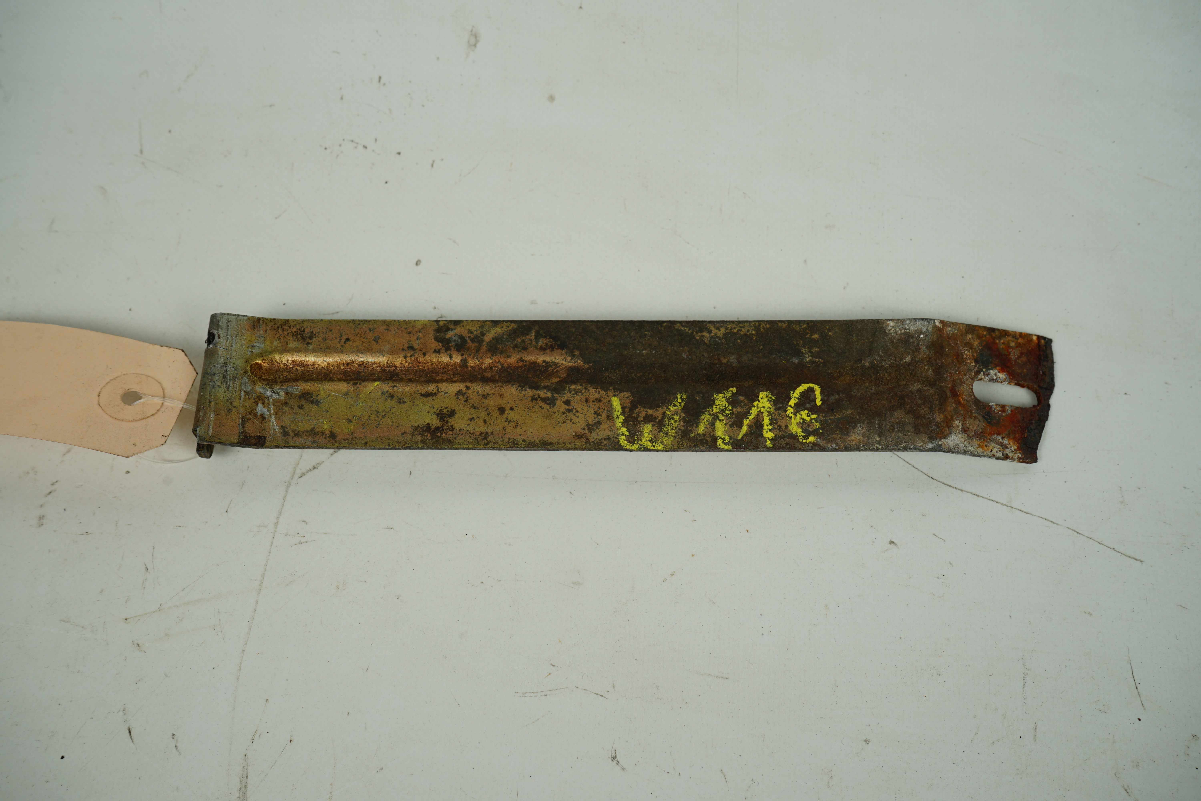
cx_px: 600
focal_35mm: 37
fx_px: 1234
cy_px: 400
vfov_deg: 35.9
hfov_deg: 51.9
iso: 200
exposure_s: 1/200
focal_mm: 37
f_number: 9
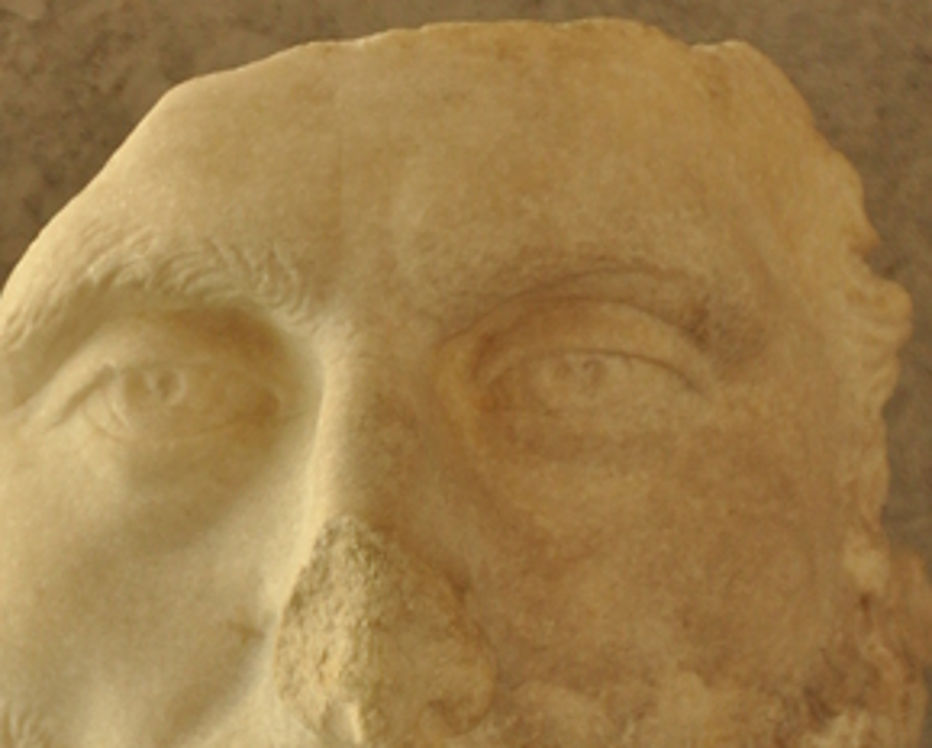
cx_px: 369
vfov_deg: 6.9
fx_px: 6215
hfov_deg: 8.6
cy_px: 574
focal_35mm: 225
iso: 1000
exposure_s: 1/15
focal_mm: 70
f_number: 5
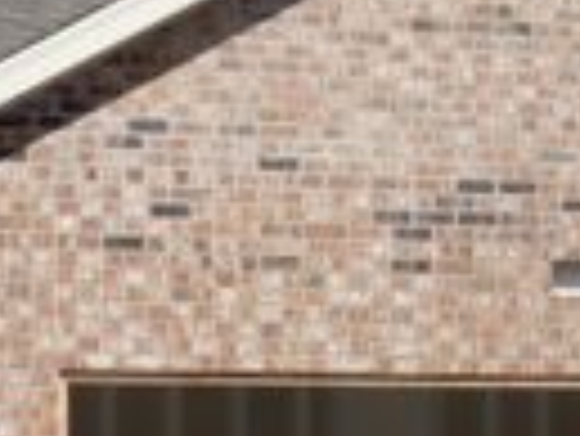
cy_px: 416
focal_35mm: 198
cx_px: 881
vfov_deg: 7.5
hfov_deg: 9.7
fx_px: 3321
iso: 125
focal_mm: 9
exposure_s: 1/1250
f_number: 4.5
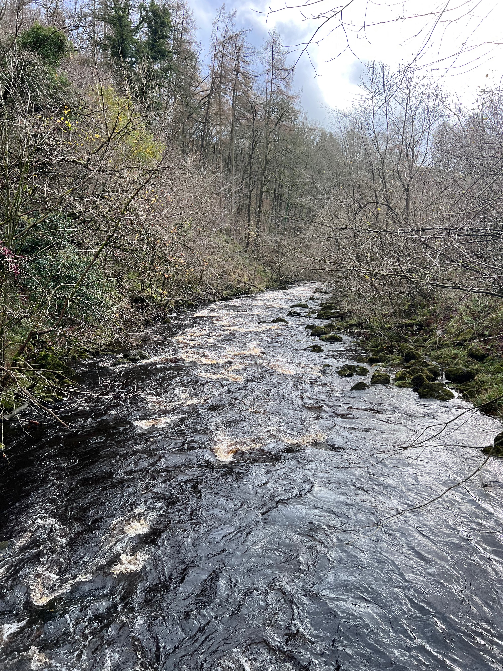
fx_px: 504
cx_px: 252
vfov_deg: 67.3
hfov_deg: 53.1
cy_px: 336
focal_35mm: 26
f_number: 1.5
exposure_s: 1/827
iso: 50
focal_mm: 5.7
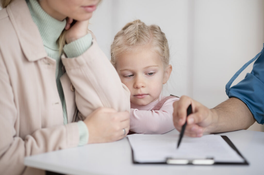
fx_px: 623
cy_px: 88
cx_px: 132
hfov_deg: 23.9
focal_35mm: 85
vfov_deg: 16.0
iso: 400
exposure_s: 1/180
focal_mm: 85
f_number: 2
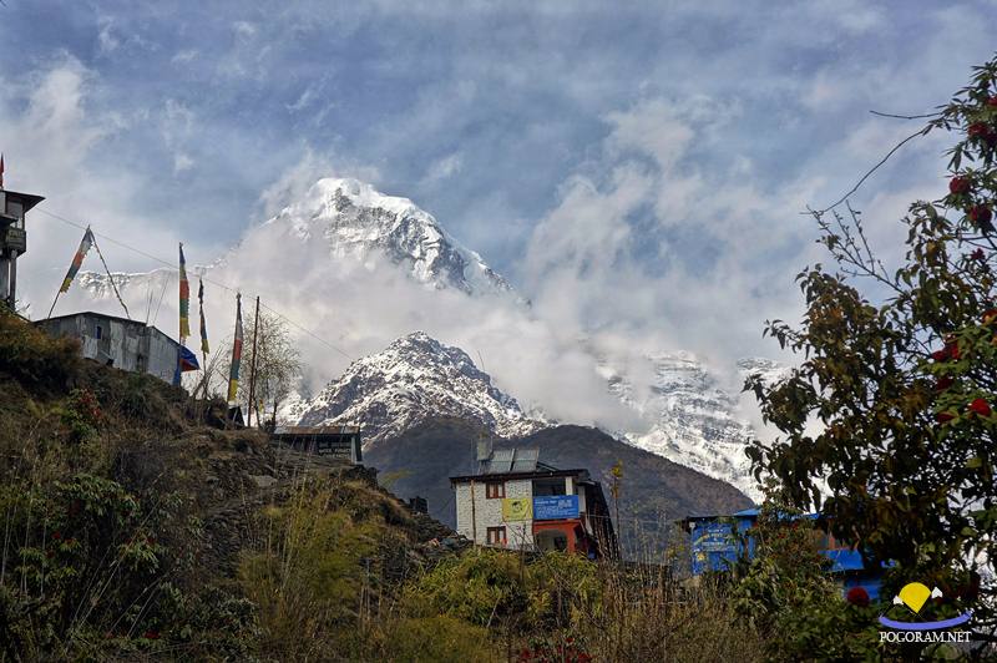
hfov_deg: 22.6
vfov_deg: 15.2
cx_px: 498
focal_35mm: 90
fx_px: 2490
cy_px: 332
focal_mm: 60
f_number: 7.1
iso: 125
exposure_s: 1/100
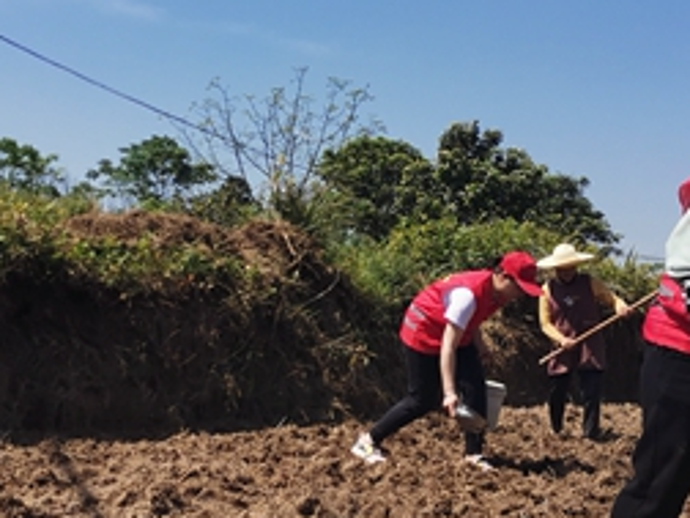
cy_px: 230
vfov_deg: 22.2
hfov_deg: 29.4
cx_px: 334
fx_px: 1316
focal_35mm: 66
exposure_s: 1/1802
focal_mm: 4.75
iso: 50
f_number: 1.8
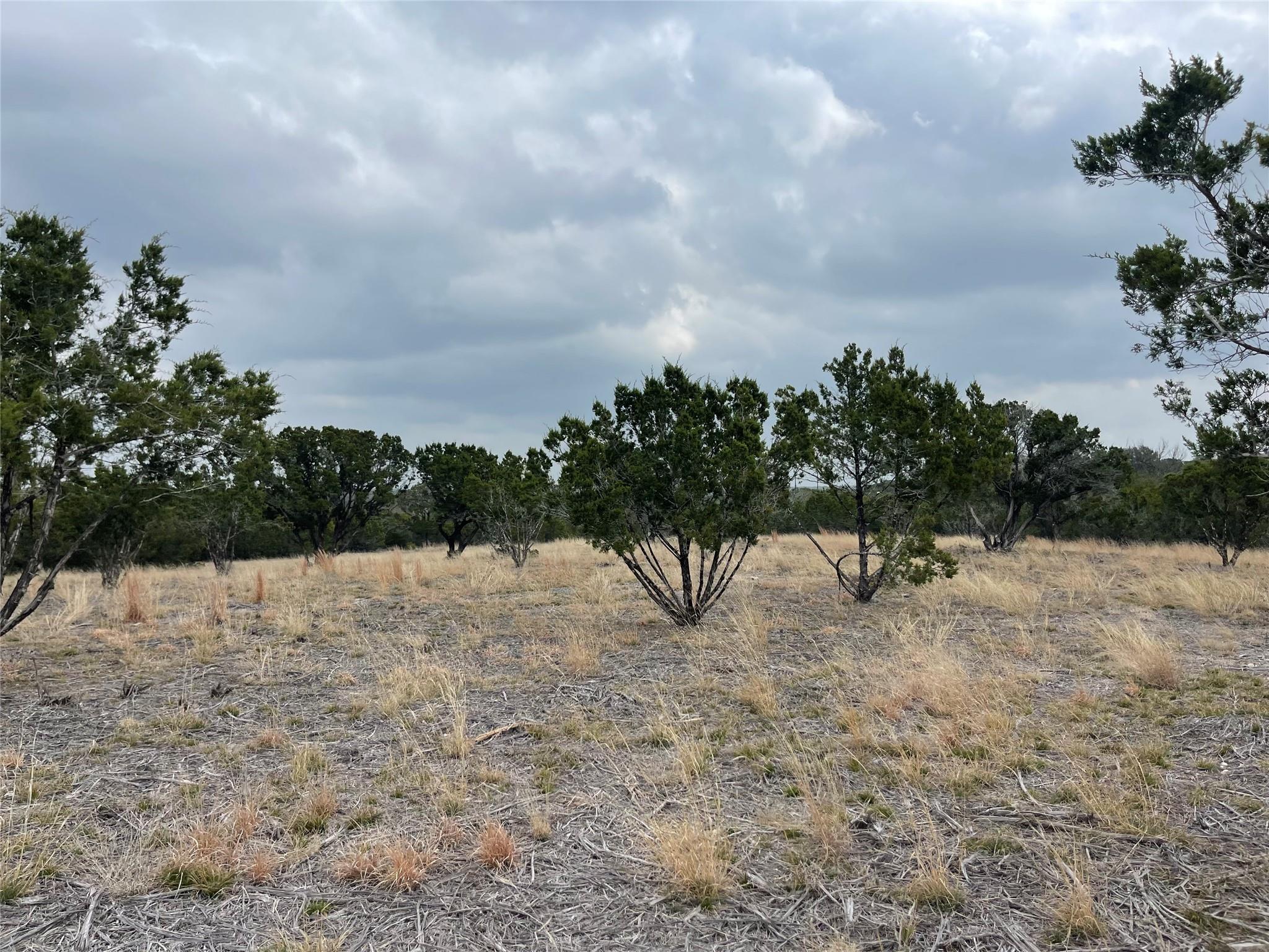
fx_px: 916
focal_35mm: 25
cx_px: 634
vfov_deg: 54.9
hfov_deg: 69.4
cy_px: 476
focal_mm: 5.1
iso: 32
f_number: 1.6
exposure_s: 1/5128
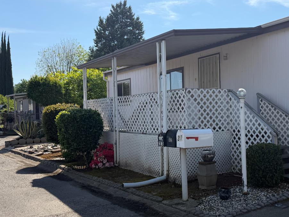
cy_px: 120
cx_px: 215
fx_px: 334
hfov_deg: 45.3
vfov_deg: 35.9
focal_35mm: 40
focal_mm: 6.76
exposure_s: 1/5714
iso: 80
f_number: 1.78
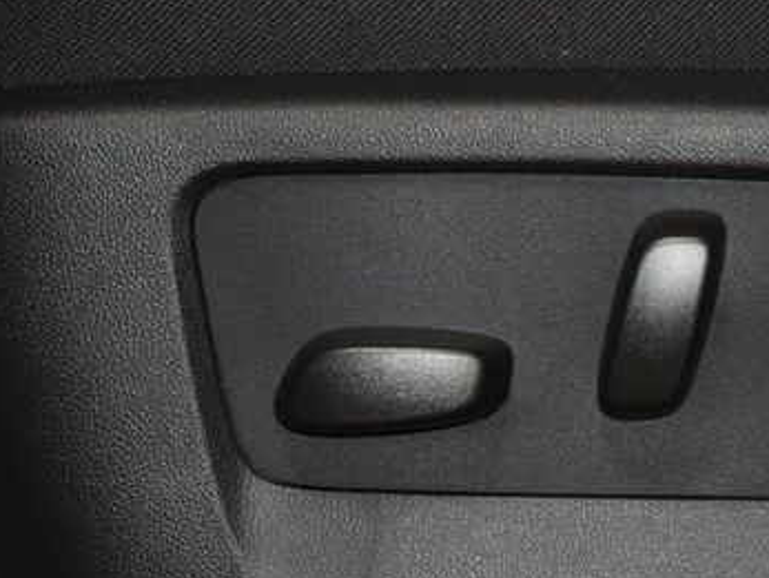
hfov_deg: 10.6
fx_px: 4136
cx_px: 627
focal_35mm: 186
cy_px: 300
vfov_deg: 8.0
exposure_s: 1/125
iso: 2000
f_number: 4.5
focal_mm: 70
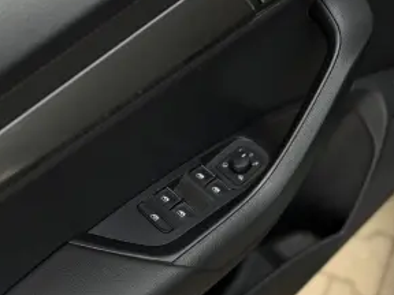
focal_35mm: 60
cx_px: 201
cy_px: 167
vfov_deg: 24.4
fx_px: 683
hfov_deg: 32.2
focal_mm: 6.76
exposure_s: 1/592
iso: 100
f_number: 1.78
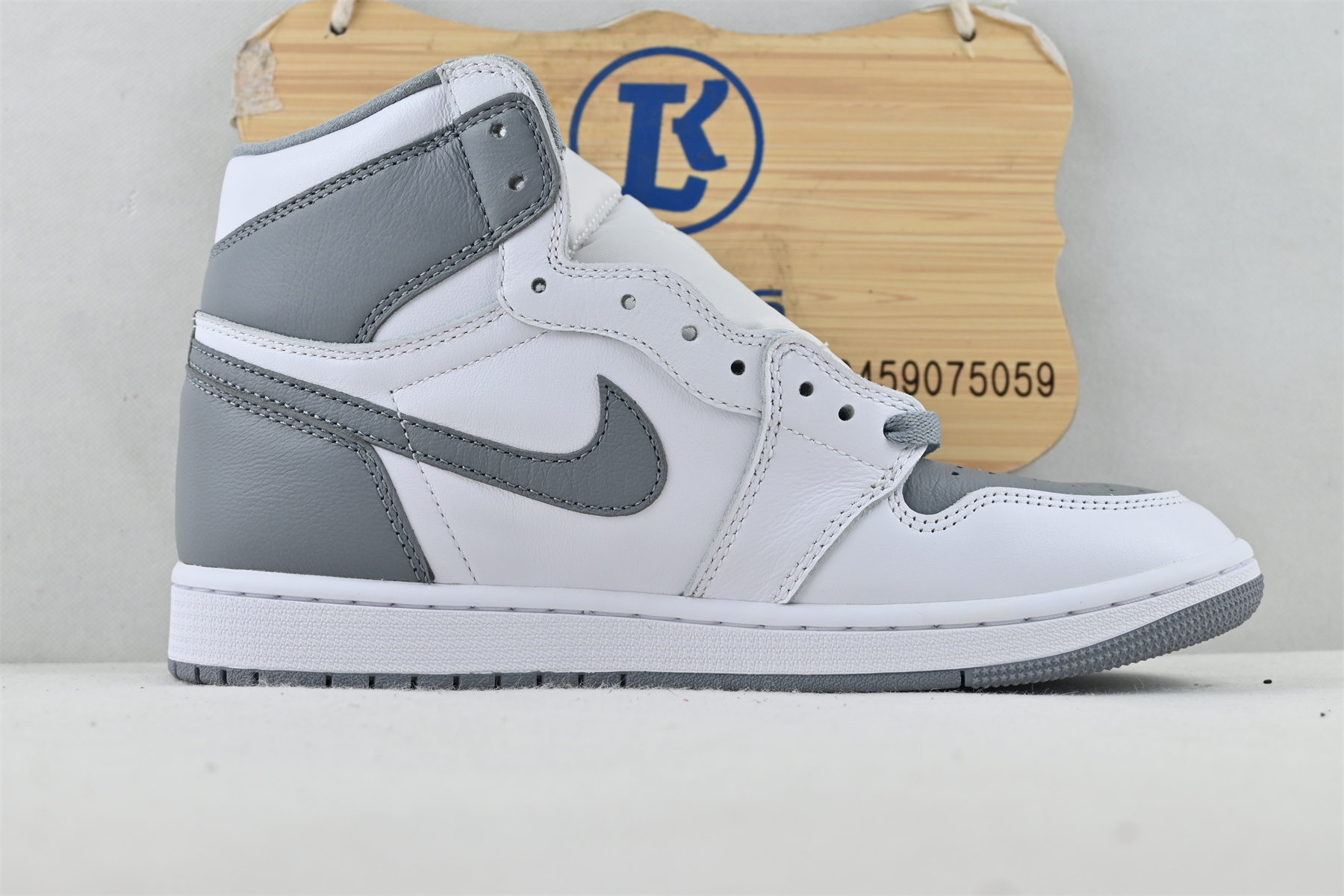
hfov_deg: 41.7
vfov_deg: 28.5
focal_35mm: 47
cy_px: 448
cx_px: 672
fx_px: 1764
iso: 100
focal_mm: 31.5
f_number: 5
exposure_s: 1/80
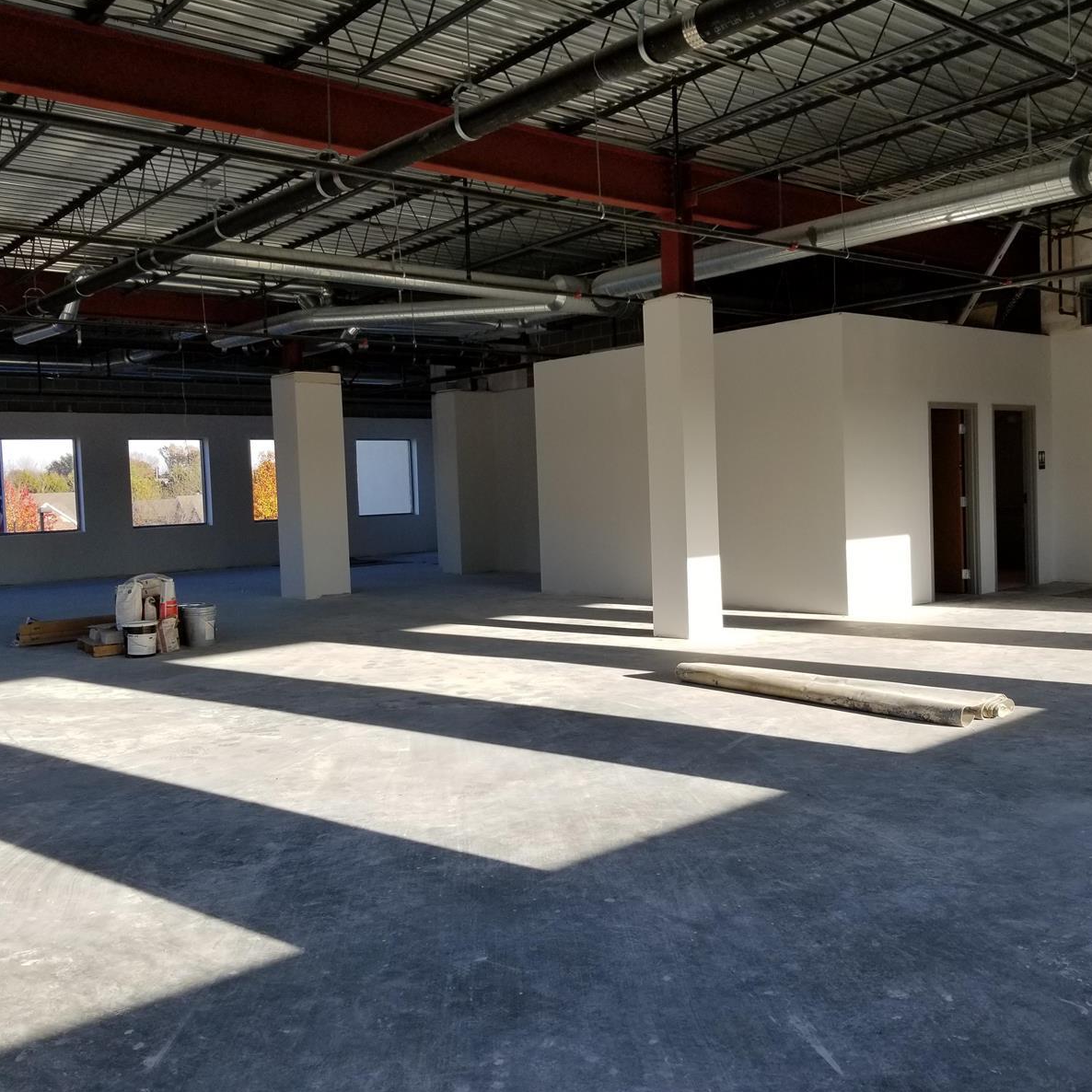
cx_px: 559
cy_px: 542
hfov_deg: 52.5
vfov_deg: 52.5
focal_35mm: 31
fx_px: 1106
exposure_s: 1/586
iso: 50
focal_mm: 4.3
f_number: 1.7
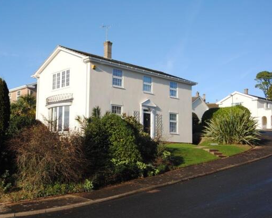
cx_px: 107
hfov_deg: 42.7
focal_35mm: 43
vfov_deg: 34.9
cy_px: 113
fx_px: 346
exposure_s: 1/200
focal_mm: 24
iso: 100
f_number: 7.1
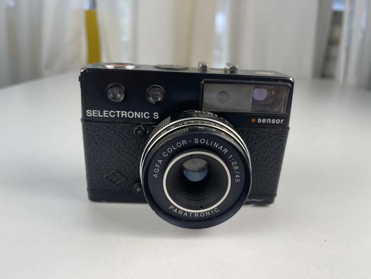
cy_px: 140
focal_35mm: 25
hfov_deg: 69.4
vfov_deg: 54.9
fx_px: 268
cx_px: 186
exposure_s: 1/121
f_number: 1.6
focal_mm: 5.1
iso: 32
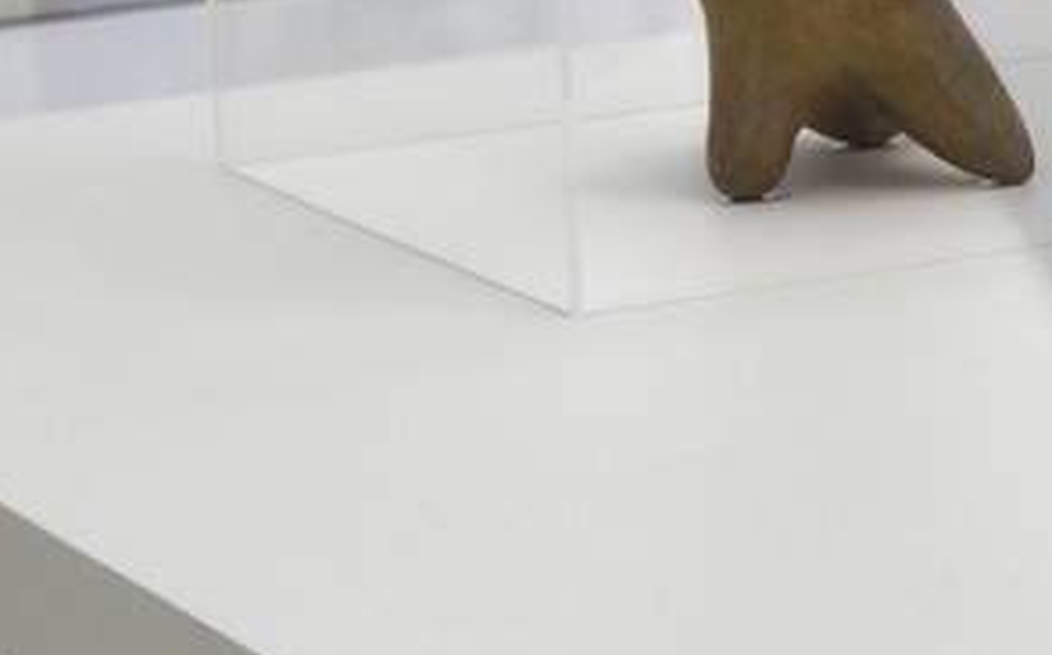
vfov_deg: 5.8
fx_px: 6358
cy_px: -515
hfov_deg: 8.8
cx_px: 2279
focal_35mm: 222
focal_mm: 40
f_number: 5.6
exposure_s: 1/25
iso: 200
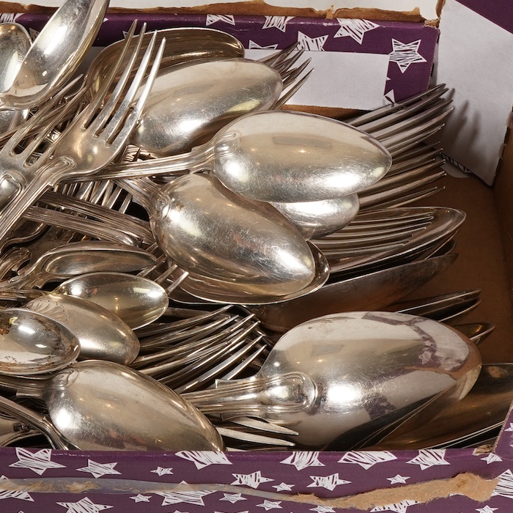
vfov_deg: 20.2
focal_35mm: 86
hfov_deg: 20.0
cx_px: 139
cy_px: 229
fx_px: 1442
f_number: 22
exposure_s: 1/125
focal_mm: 30
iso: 400
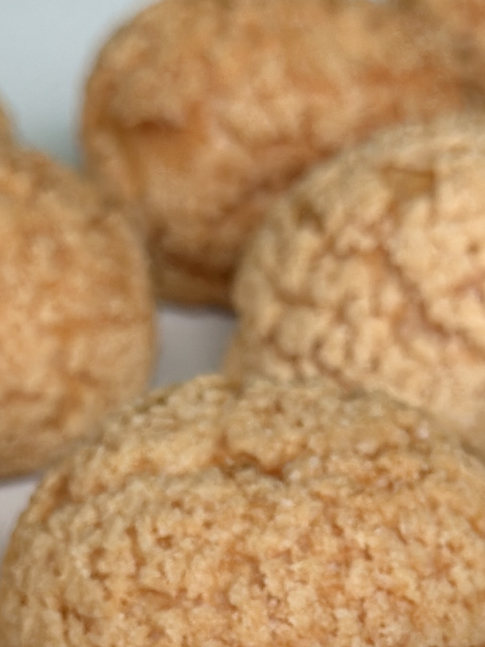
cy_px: 742
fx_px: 2858
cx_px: 322
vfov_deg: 12.6
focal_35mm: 153
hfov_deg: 9.7
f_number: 1.78
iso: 64
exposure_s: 1/121
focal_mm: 6.86
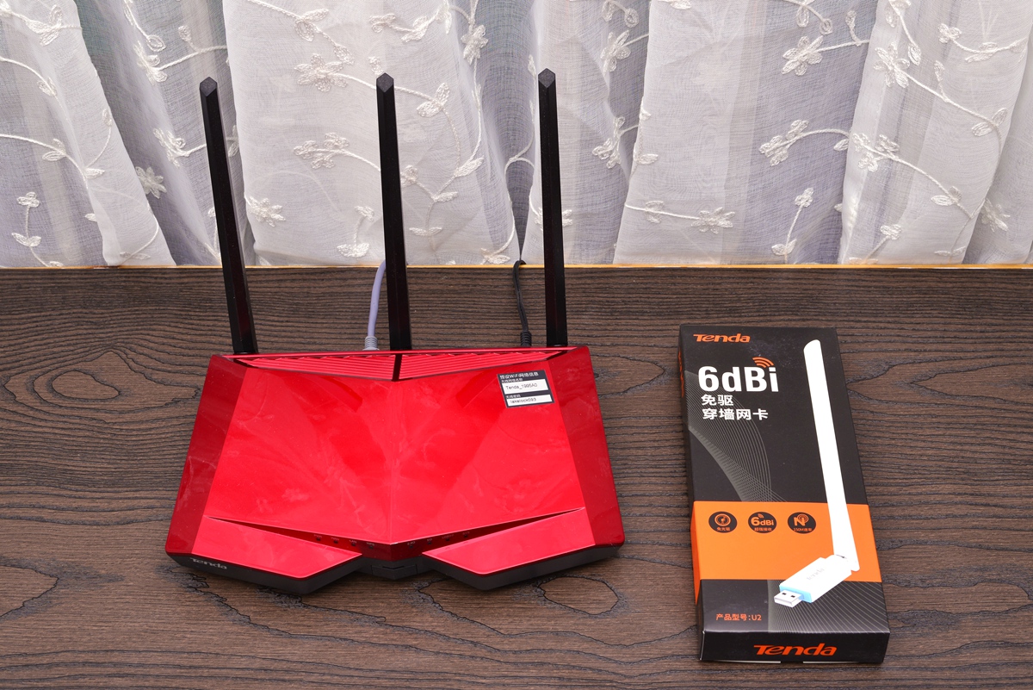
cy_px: 345
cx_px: 516
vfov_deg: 27.0
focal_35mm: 50
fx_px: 1435
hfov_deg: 39.6
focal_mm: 50
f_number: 16
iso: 250
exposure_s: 1/100
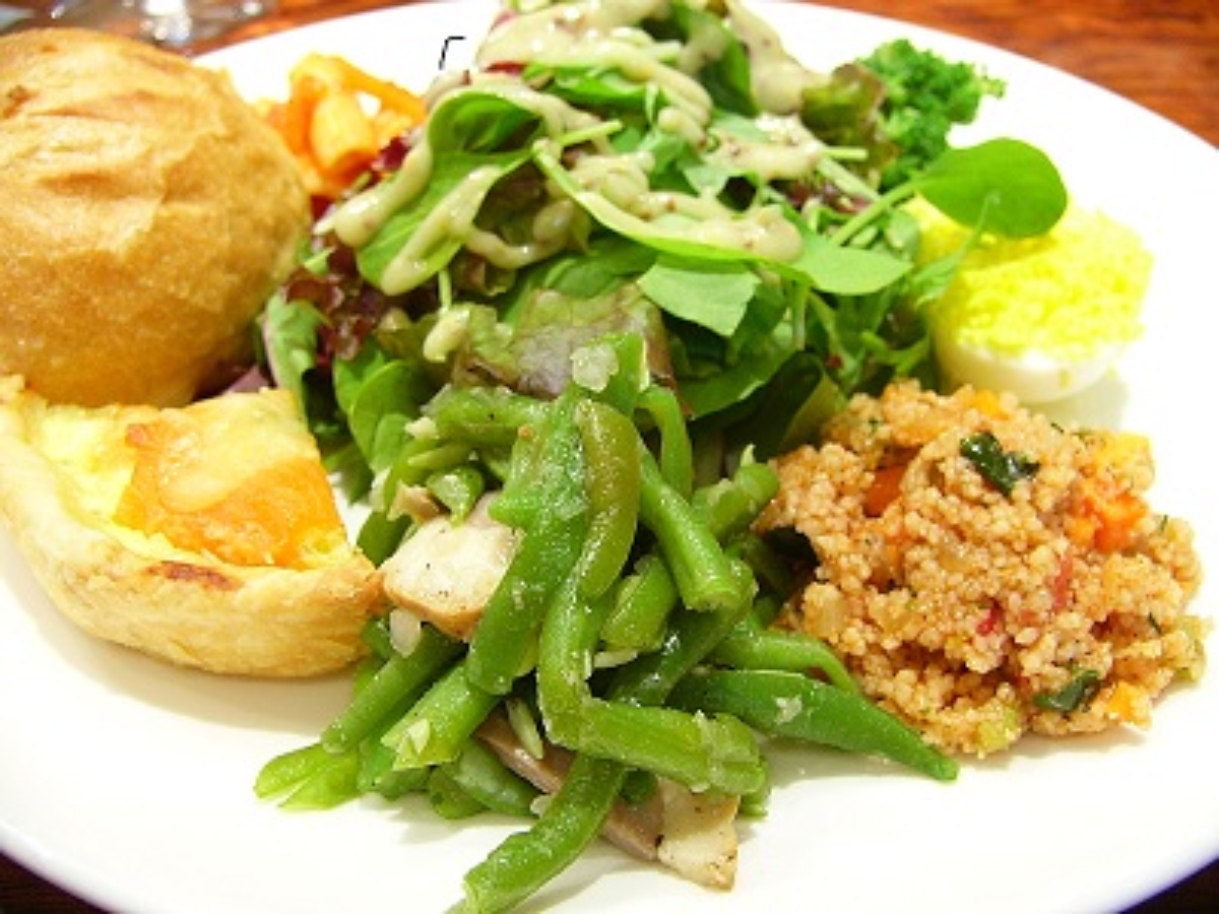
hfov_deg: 52.6
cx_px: 610
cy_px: 457
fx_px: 1233
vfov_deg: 40.7
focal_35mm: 35
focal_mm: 4.6
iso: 50
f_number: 2.8
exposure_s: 1/8
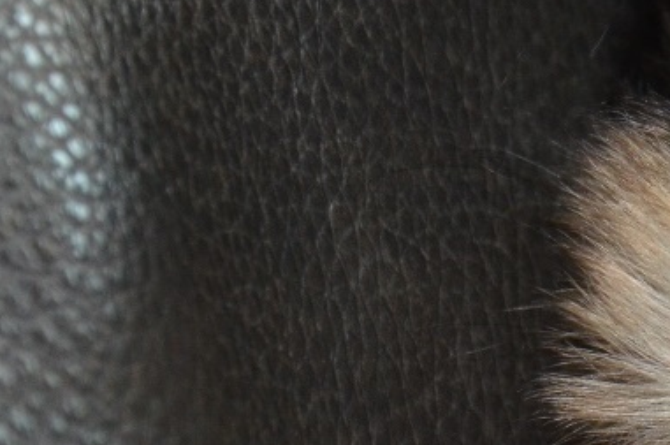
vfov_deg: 4.8
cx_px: 869
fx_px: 5262
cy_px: -115
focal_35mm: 283
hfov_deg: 7.2
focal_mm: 45
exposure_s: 1/60
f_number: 4.8
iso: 800
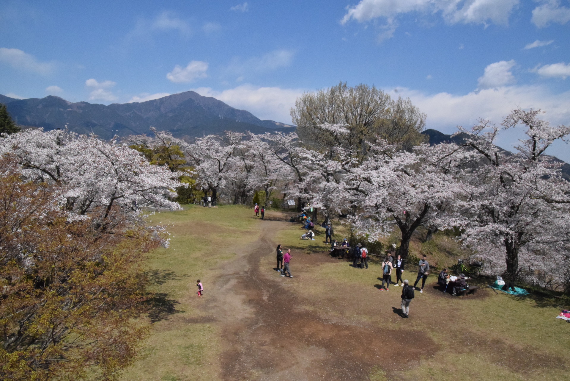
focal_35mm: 27
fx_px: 428
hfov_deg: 67.4
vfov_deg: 48.0
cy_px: 190
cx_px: 285
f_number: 22
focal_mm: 18
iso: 6400
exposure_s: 1/3200
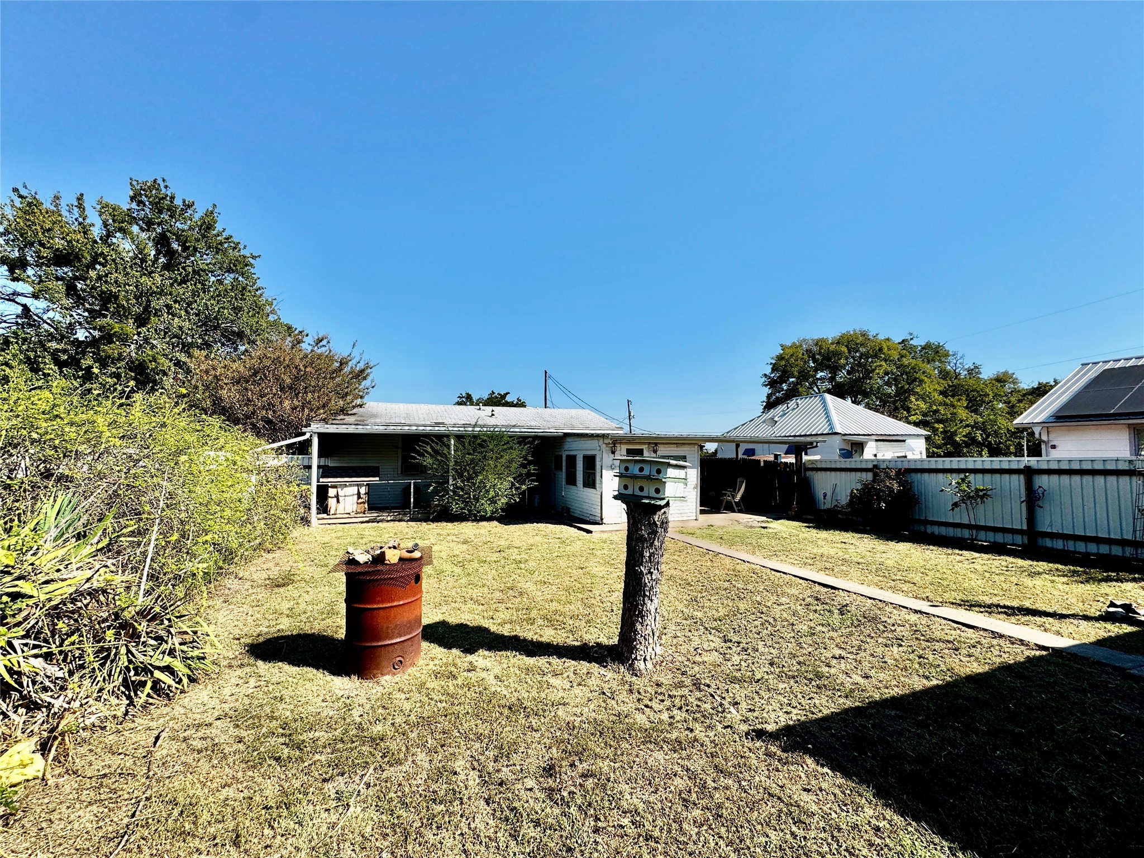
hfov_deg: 102.1
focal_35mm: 14
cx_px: 572
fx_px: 463
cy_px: 429
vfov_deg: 85.7
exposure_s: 1/2028
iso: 40
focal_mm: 2.22
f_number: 2.2
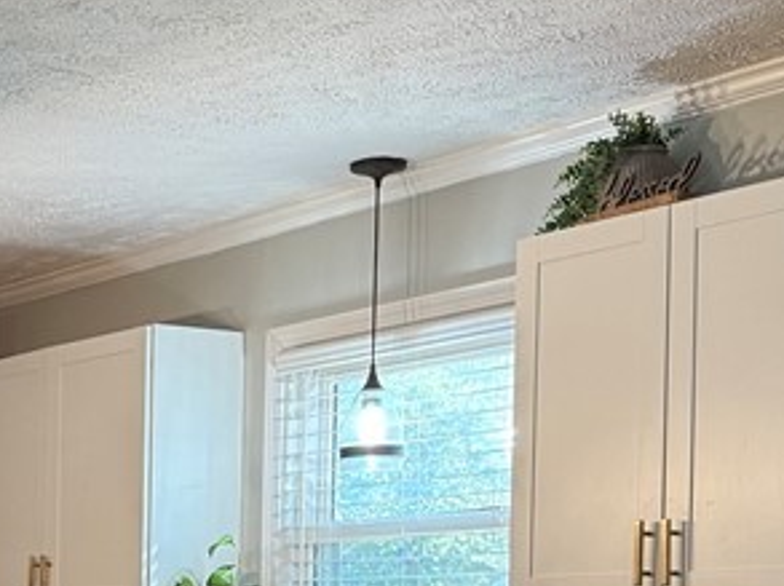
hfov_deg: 22.0
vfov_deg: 16.8
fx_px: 1900
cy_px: 690
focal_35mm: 84
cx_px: -96
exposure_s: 1/60
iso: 250
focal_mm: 6.76
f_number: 1.78
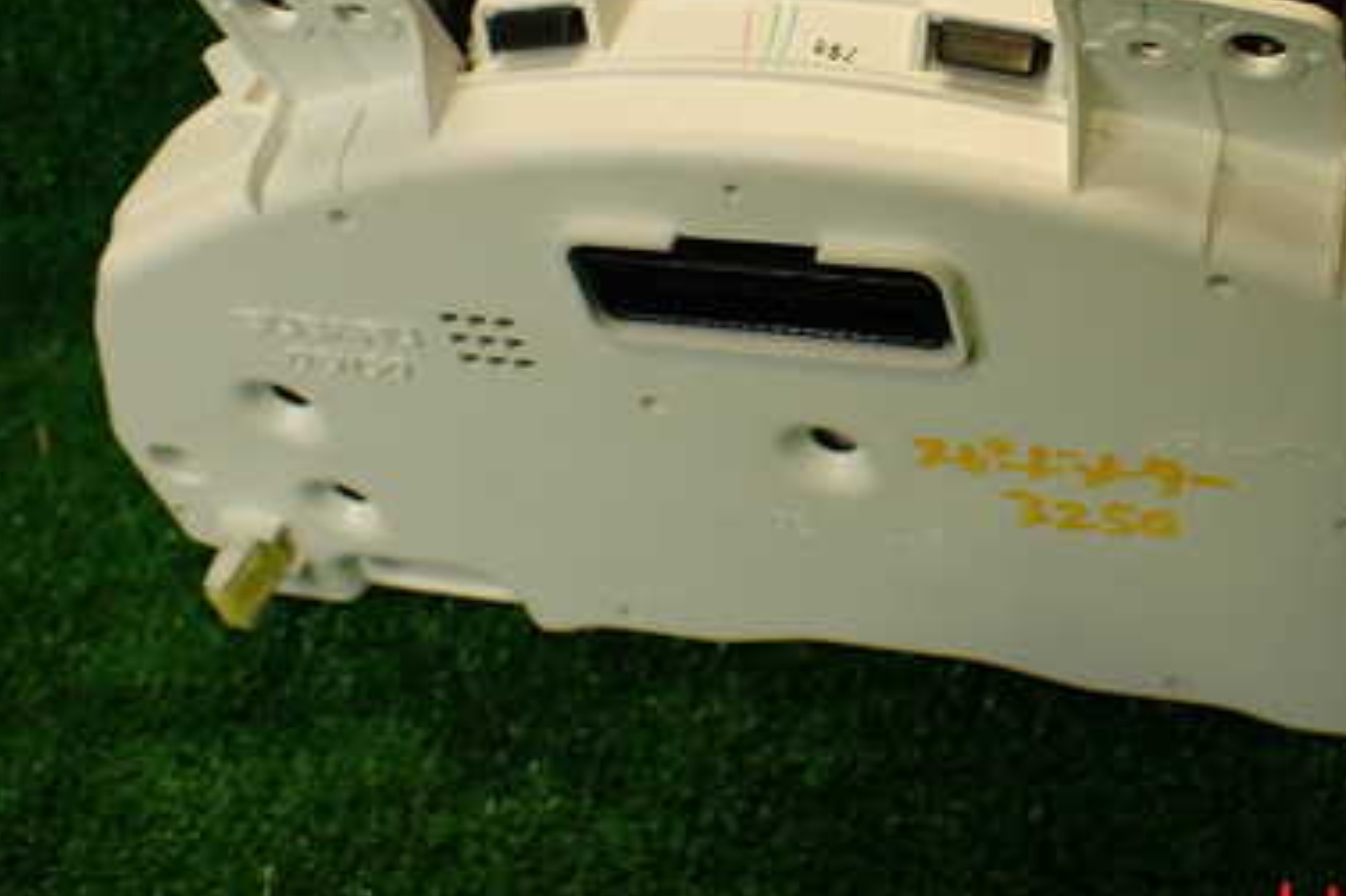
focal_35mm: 53
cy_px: 161
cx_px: 1014
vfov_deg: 25.0
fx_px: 1981
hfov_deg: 36.6
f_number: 2.4
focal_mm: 5.79
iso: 160
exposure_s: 1/60
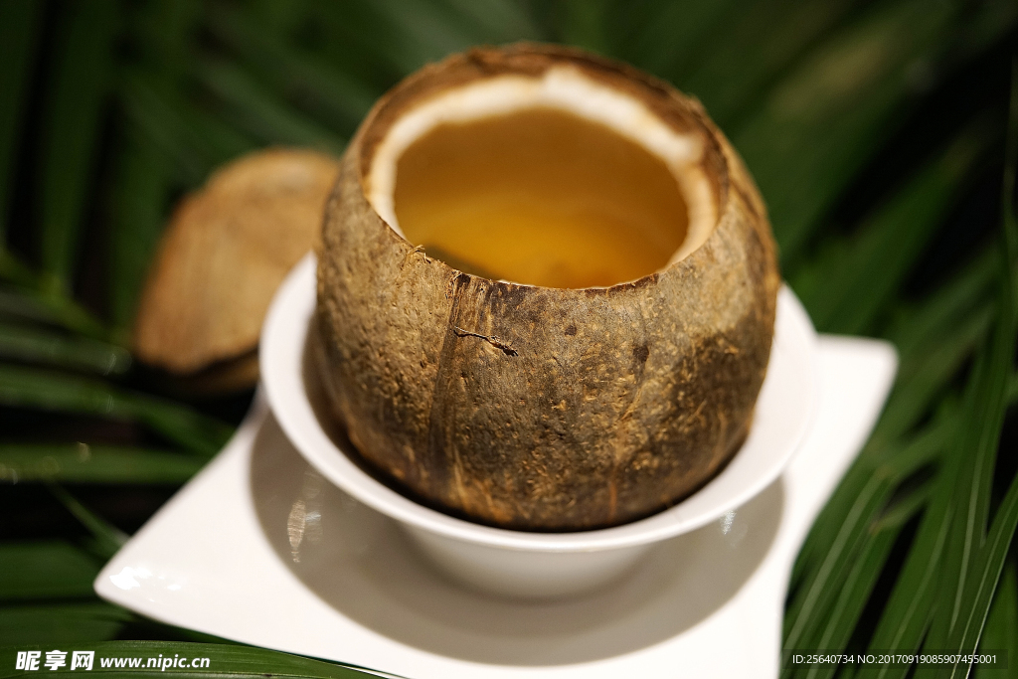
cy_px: 340
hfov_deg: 22.6
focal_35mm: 90
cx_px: 509
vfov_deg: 15.2
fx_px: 2545
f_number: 2.8
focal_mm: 90
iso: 800
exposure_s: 1/60
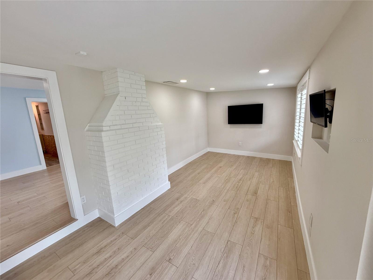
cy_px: 140
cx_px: 186
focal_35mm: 14
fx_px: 151
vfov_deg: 85.7
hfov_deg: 102.1
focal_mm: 2.22
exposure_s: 1/120
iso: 80
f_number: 2.2
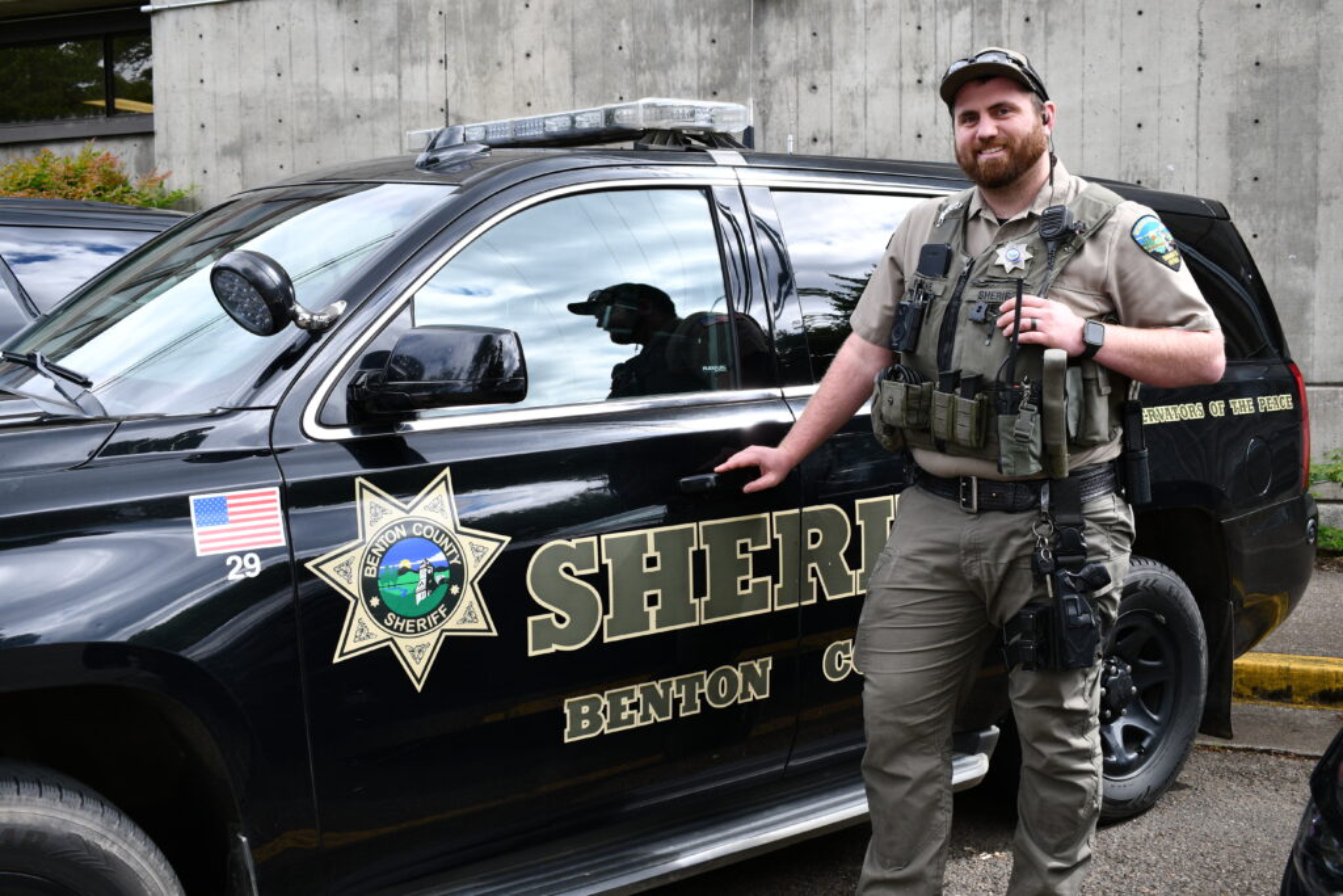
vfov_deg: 34.2
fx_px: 1455
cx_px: 672
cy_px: 448
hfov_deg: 49.5
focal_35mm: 39
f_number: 5.6
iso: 220
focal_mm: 26
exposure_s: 1/250
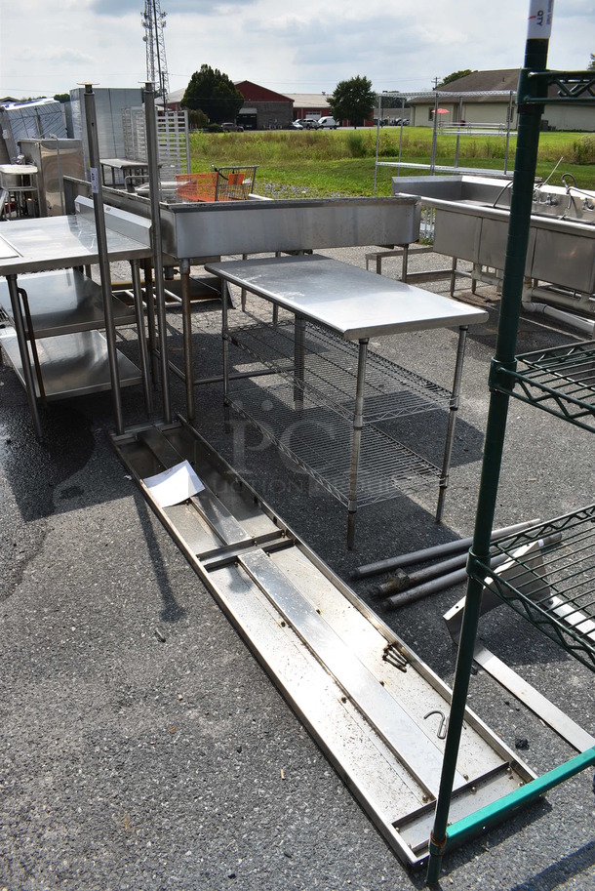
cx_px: 298
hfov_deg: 48.0
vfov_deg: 67.3
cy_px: 446
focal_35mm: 27
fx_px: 668
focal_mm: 18
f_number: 10
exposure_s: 1/400
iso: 100
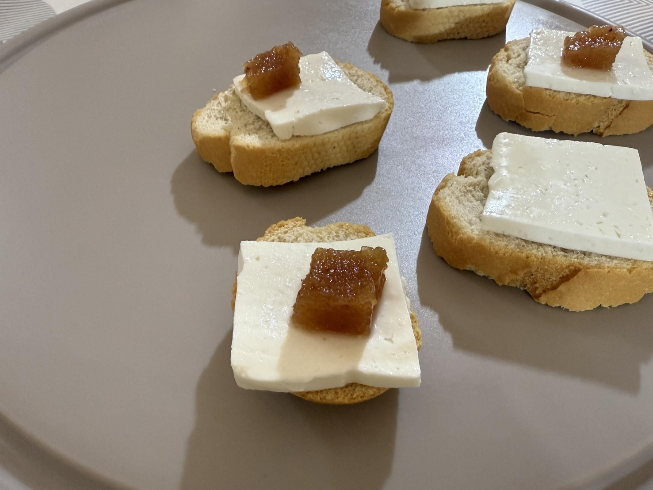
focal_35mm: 26
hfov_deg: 67.2
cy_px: 245
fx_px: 491
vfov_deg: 53.1
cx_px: 353
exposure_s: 1/50
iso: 200
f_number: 2.2
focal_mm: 2.22
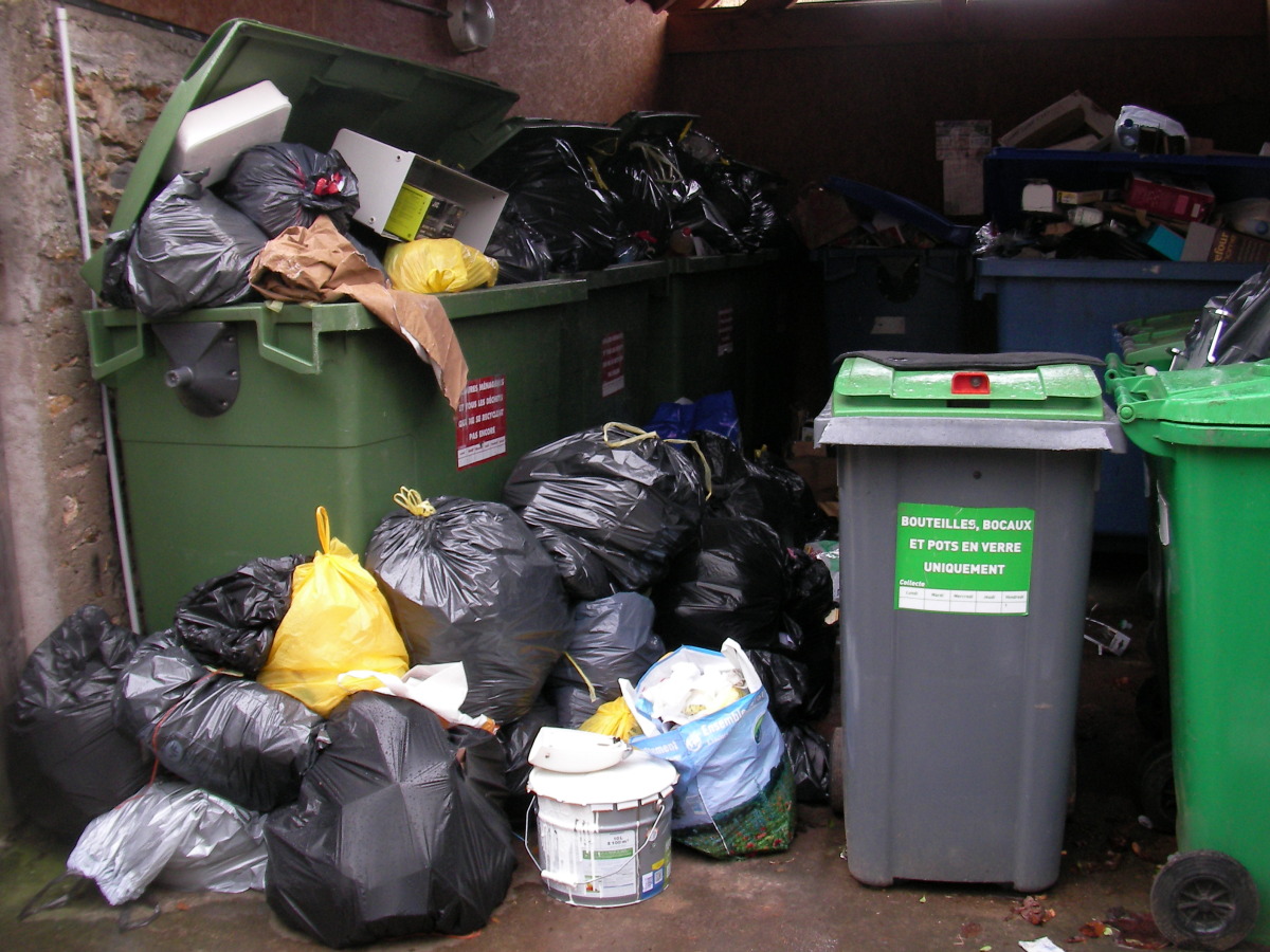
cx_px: 635
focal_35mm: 41
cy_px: 476
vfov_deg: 35.1
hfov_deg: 45.8
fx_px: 1504
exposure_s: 1/20.2
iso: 100
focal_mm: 6.3
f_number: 3.5
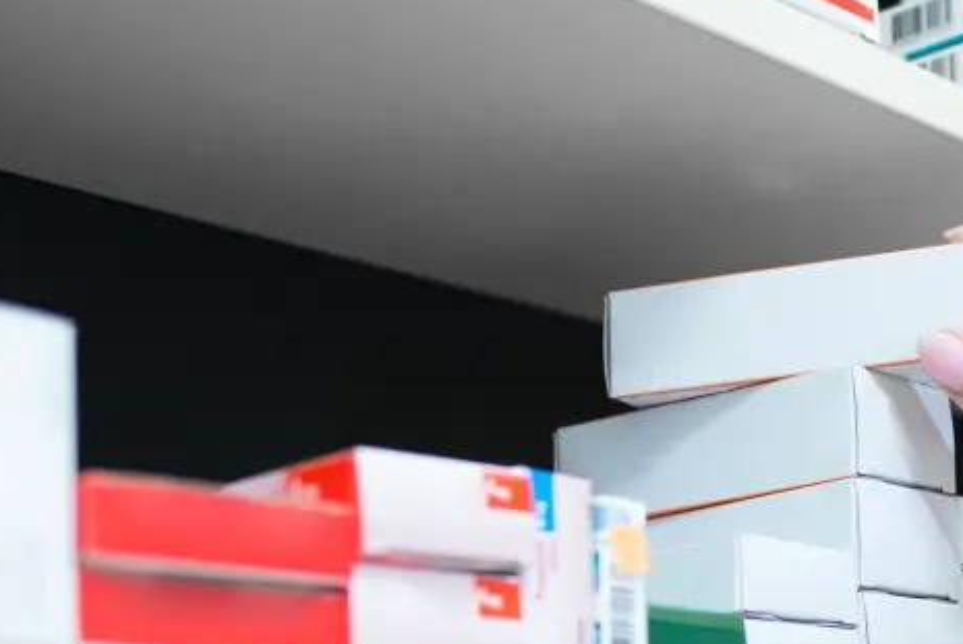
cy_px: 466
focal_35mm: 55
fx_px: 1473
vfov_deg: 24.5
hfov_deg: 32.6
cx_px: 1015
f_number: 1.6
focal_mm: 20
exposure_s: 1/200
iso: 500
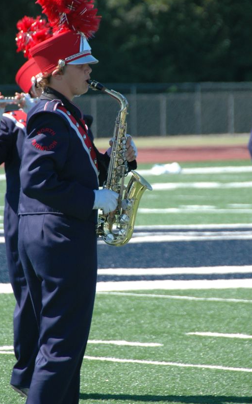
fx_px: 4178
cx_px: 102
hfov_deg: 3.5
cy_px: 193
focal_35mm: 380
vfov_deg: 5.5
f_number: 5.6
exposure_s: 1/320
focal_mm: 200
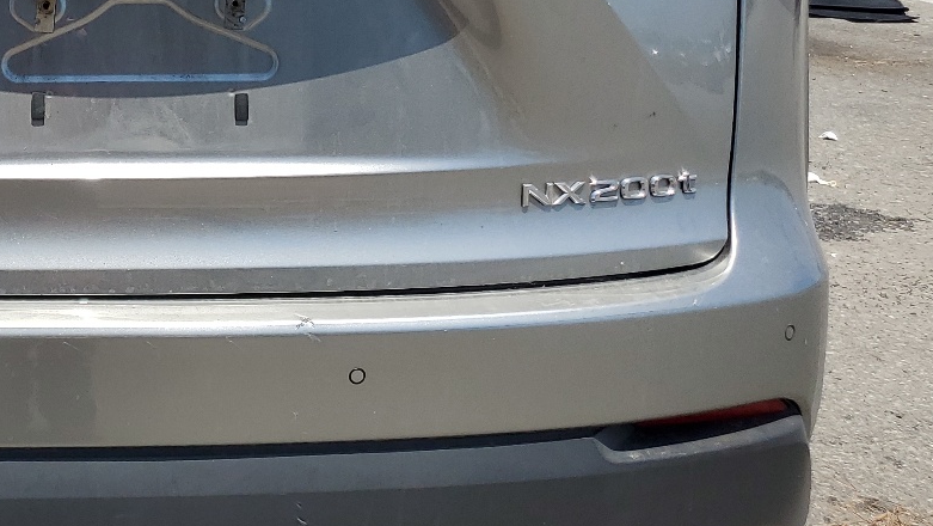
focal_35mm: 58
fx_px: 1435
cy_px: 35
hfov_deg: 33.0
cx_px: -6
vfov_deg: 20.3
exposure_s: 1/5000
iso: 50
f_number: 1.5
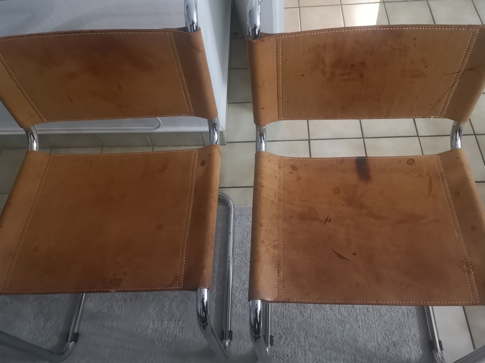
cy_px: 164
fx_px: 420
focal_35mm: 30
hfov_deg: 59.9
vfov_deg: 46.7
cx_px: 256
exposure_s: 1/18
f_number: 1.8
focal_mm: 5.58
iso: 1000
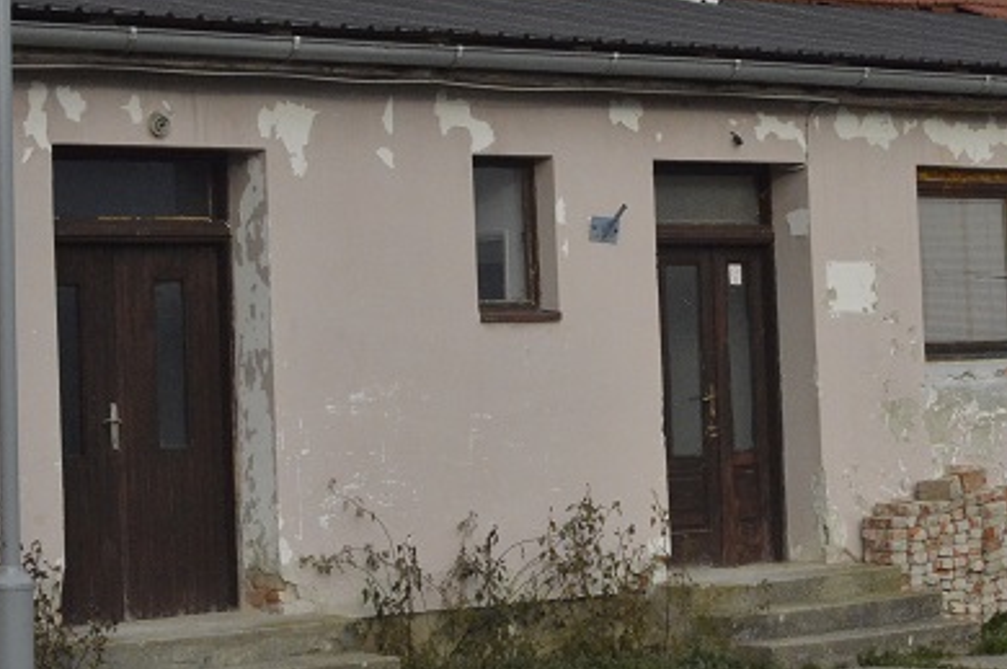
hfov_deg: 20.1
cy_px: 186
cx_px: 741
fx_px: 2822
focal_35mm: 101
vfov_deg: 13.5
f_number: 20
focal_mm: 48
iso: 6400
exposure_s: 1/1600
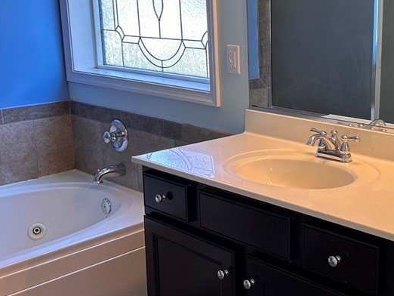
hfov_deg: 35.8
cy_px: 132
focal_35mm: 51
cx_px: 333
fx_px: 581
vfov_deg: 28.6
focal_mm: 5.7
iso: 50
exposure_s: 1/120
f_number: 1.5
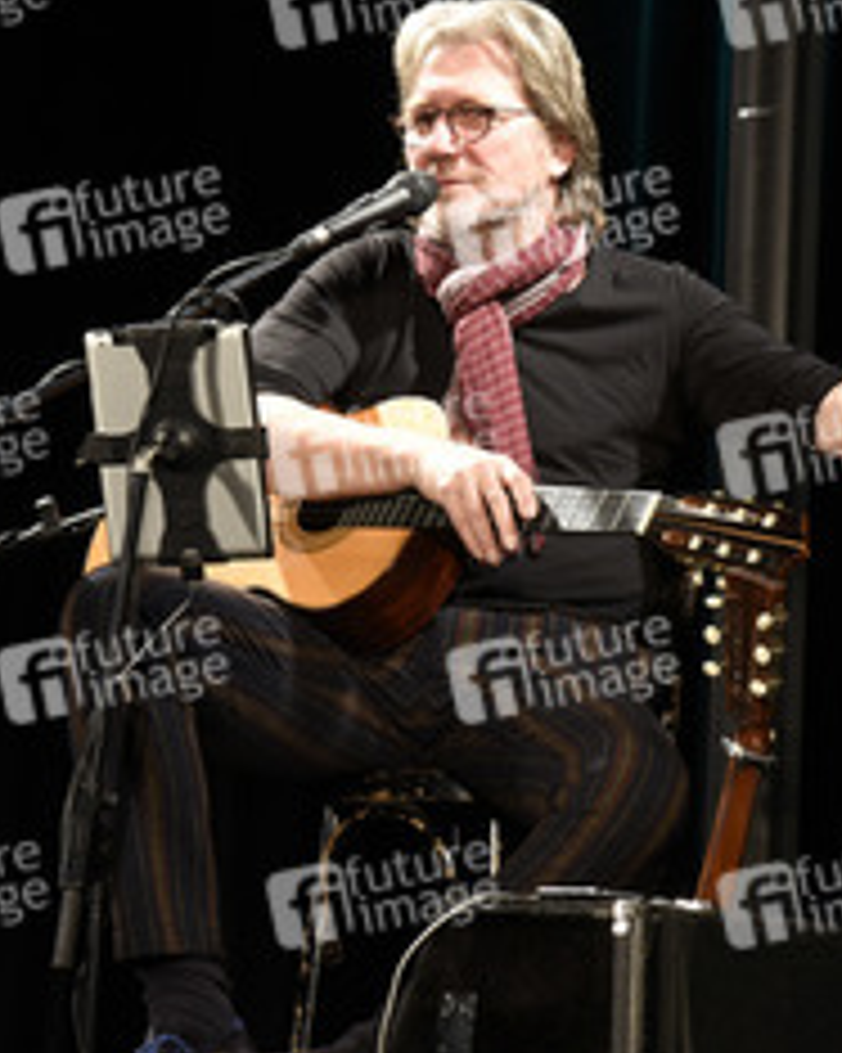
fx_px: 6764
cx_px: 444
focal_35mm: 217
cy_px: 558
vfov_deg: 8.9
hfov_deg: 7.1
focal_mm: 120
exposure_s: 1/60
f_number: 6.3
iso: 1000
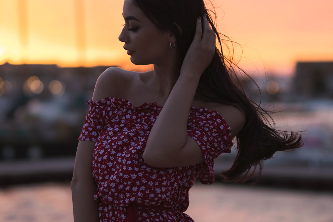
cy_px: 152
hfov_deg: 18.8
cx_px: 93
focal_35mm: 108
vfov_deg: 12.7
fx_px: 999
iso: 100
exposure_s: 1/400
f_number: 1.4
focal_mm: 50
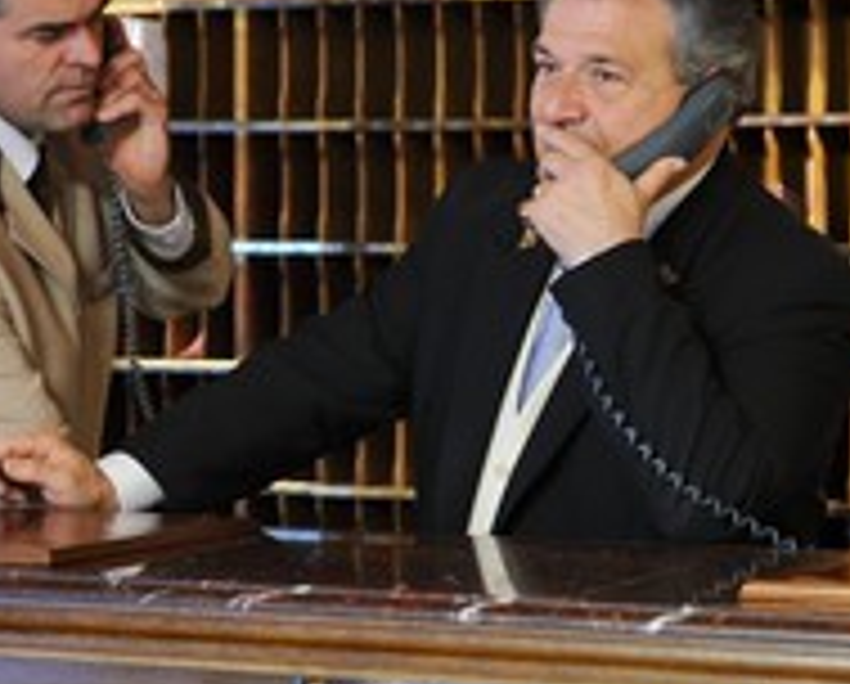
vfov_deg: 12.0
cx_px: 355
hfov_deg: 14.9
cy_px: 369
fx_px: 3252
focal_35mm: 129
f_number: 2.8
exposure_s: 1/25
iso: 1600
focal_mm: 62
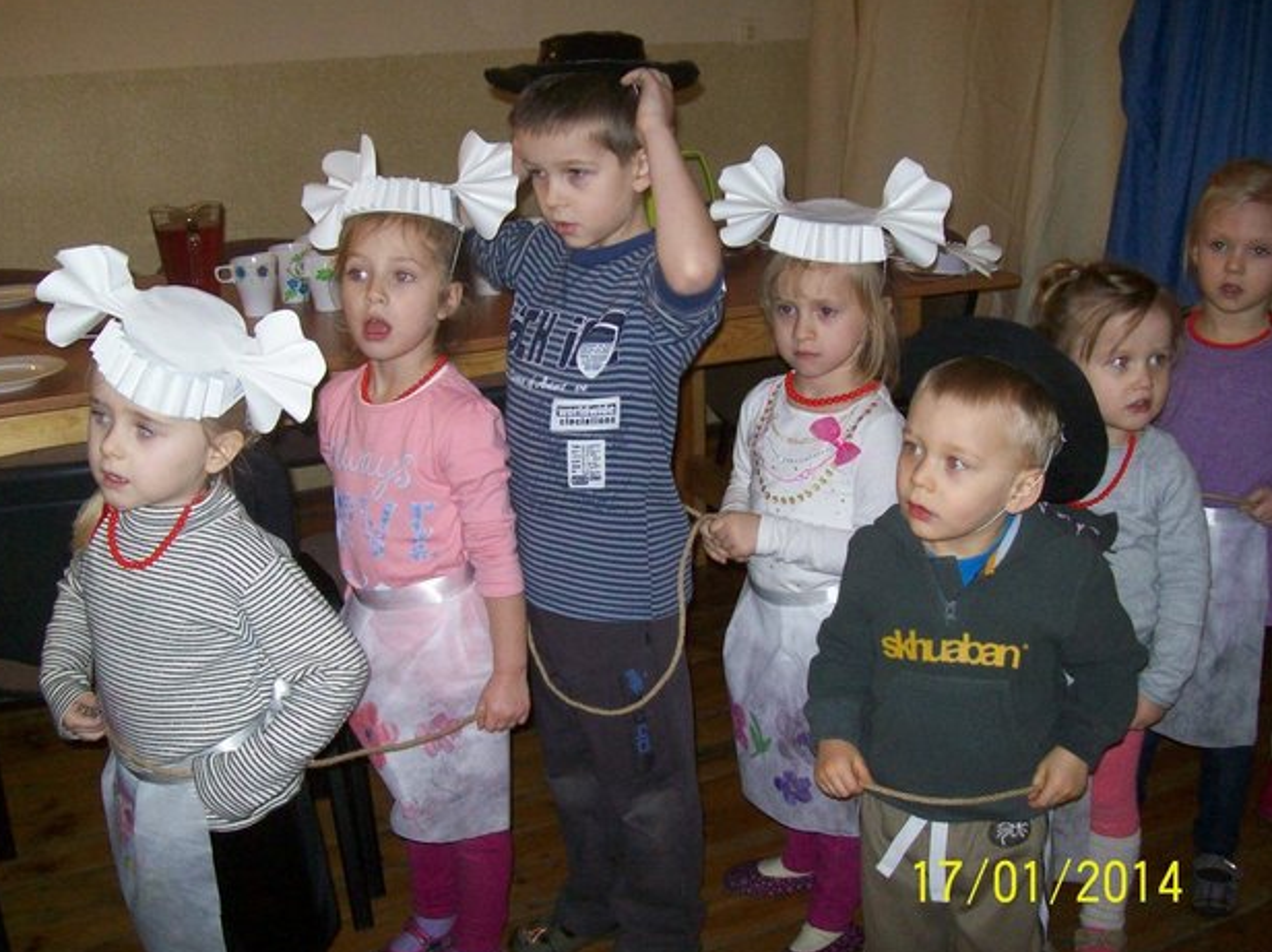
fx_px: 1395
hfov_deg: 49.0
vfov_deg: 37.7
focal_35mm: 38
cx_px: 609
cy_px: 478
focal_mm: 6
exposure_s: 1/64
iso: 200
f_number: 2.7
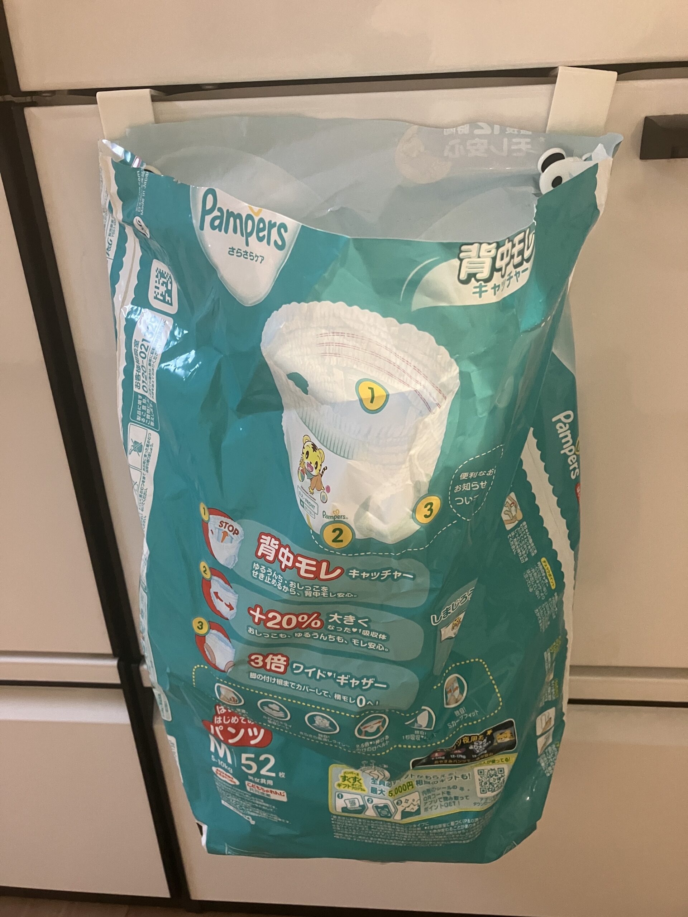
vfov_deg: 63.4
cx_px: 344
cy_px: 458
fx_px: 742
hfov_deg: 49.7
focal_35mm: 28
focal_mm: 3.99
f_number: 1.8
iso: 320
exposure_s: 1/33
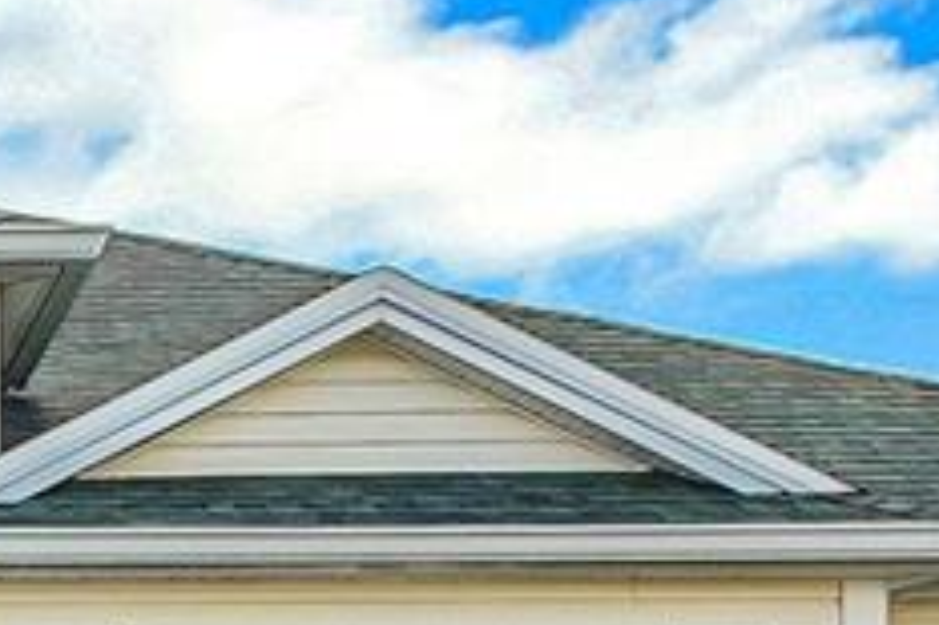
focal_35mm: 103
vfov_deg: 11.7
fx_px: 2685
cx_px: -379
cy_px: 1310
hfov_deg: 18.1
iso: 500
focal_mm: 10
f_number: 8
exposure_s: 1/800
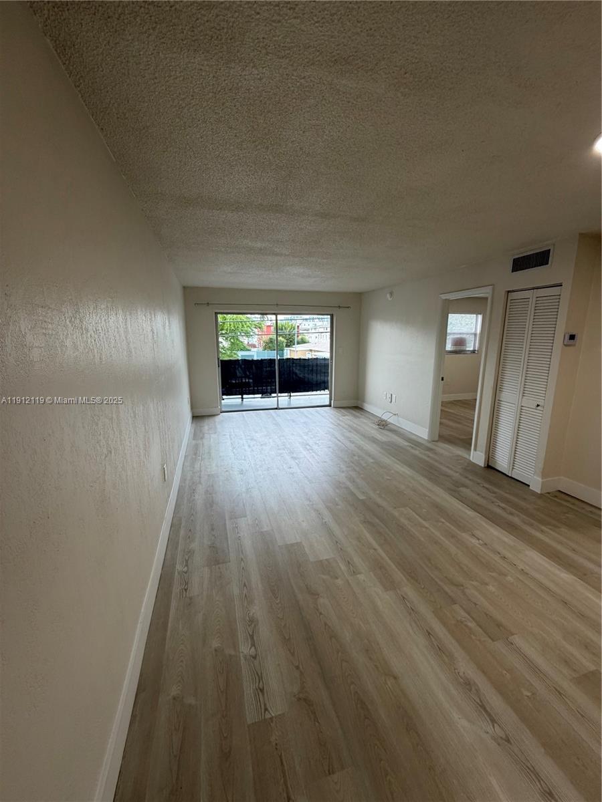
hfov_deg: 85.7
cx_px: 301
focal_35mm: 14
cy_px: 401
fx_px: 325
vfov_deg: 102.1
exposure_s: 1/121
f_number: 2.2
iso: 160
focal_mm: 2.22
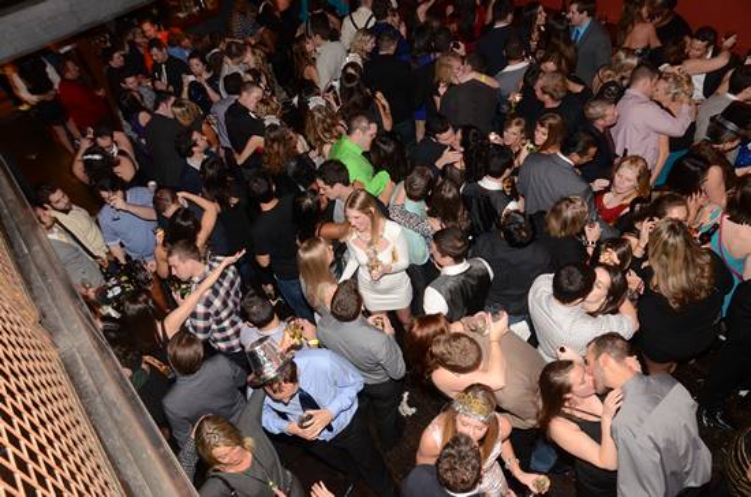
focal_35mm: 26
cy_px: 248
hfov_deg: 70.6
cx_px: 376
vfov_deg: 50.2
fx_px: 531
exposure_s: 1/15
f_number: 5
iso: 1600
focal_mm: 17
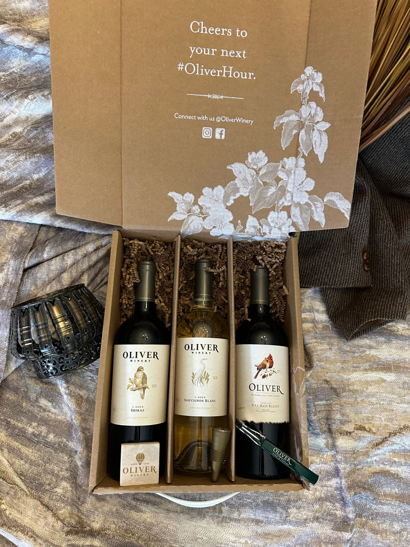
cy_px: 274
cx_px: 205
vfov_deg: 71.6
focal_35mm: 24
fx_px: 379
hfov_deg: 56.8
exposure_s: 1/60
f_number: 1.78
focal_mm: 6.86
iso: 400
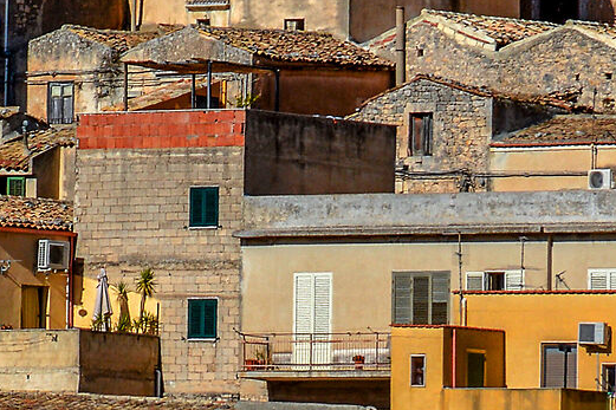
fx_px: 12406
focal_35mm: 725
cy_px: -307
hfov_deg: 2.8
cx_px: -563
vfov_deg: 1.9
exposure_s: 1/400
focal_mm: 105
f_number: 10
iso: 100
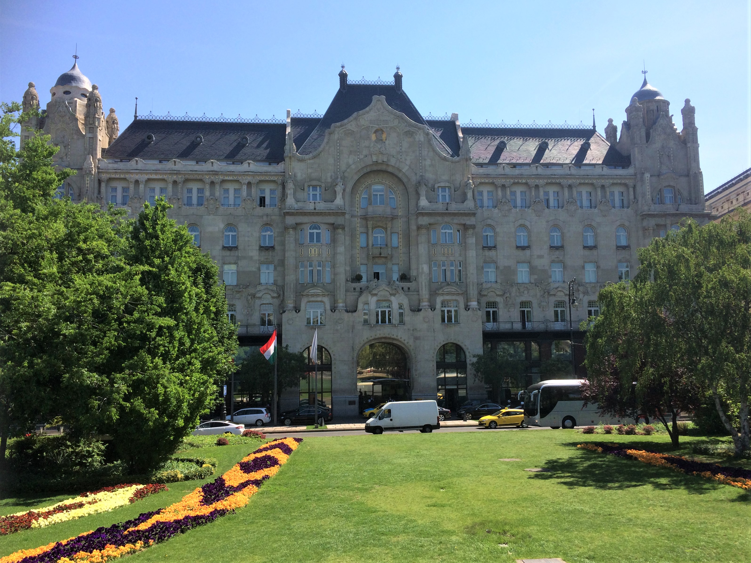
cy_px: 282
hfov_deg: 61.7
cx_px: 376
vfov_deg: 48.2
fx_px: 629
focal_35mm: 29
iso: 32
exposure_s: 1/1866
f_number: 2.2
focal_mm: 4.15
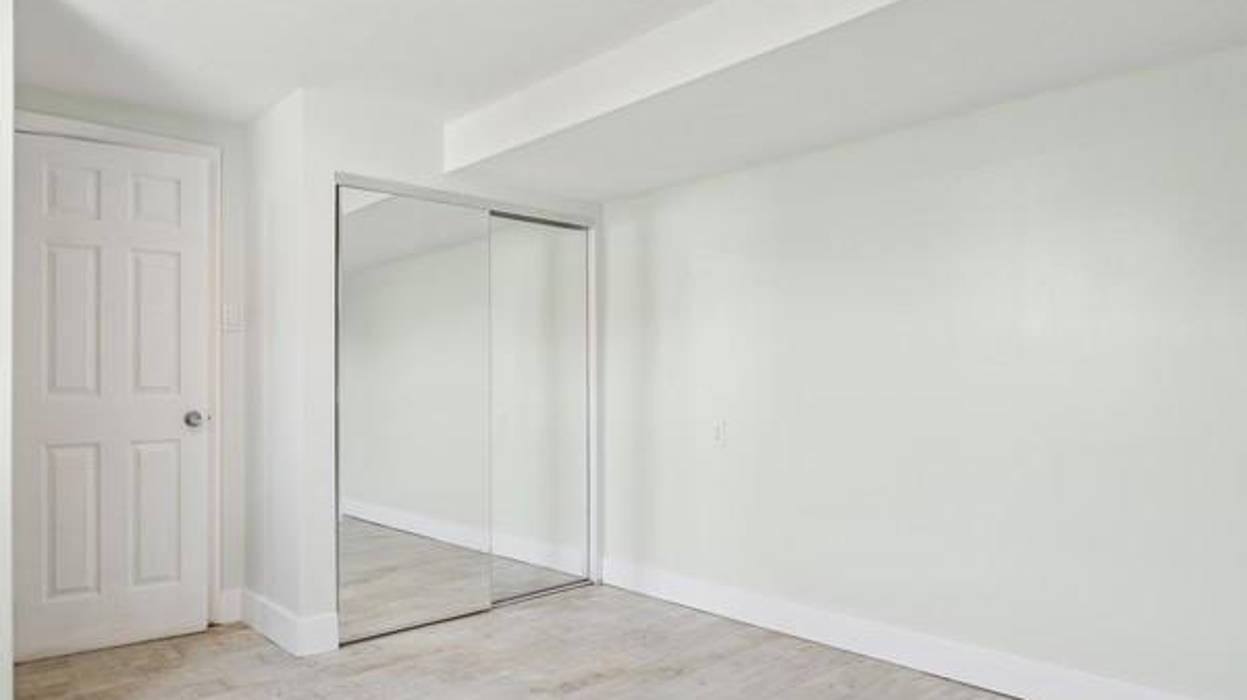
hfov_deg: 80.3
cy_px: 411
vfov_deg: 51.2
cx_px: 501
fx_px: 727
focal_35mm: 22
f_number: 11
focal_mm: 14
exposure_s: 1/4
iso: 100
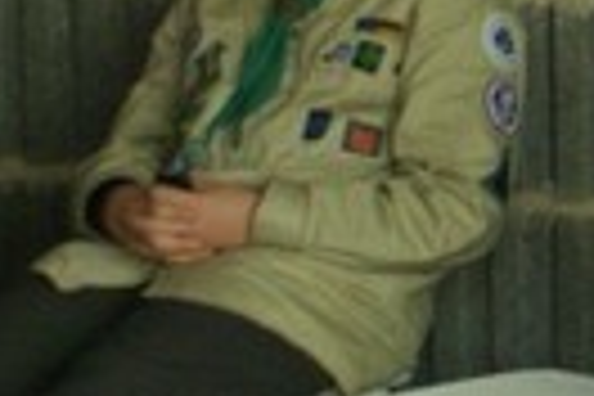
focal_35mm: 318
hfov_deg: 6.1
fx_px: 5247
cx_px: 1683
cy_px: 187
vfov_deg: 4.3
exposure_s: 1/25
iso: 400
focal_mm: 35
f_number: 5.6
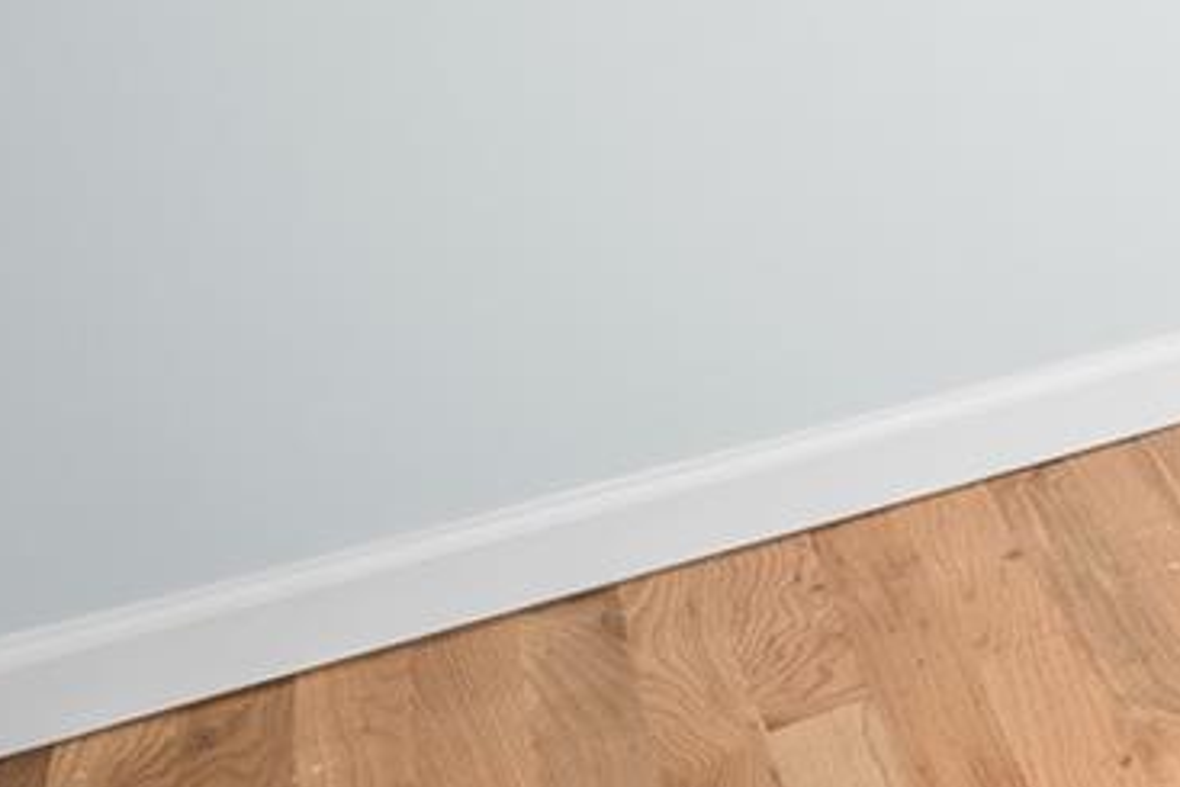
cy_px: -721
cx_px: 3148
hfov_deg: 13.2
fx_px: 2197
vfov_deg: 16.3
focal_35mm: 67
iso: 250
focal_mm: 12
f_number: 8
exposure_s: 1/1.67
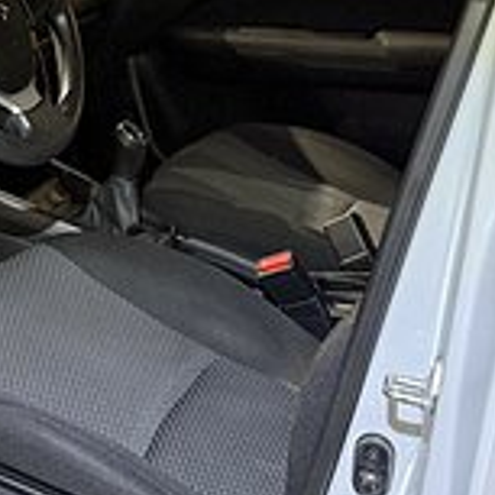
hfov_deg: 21.8
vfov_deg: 22.4
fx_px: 1230
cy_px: 89
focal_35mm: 76
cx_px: -16
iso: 250
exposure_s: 1/42
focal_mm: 6.76
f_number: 1.78
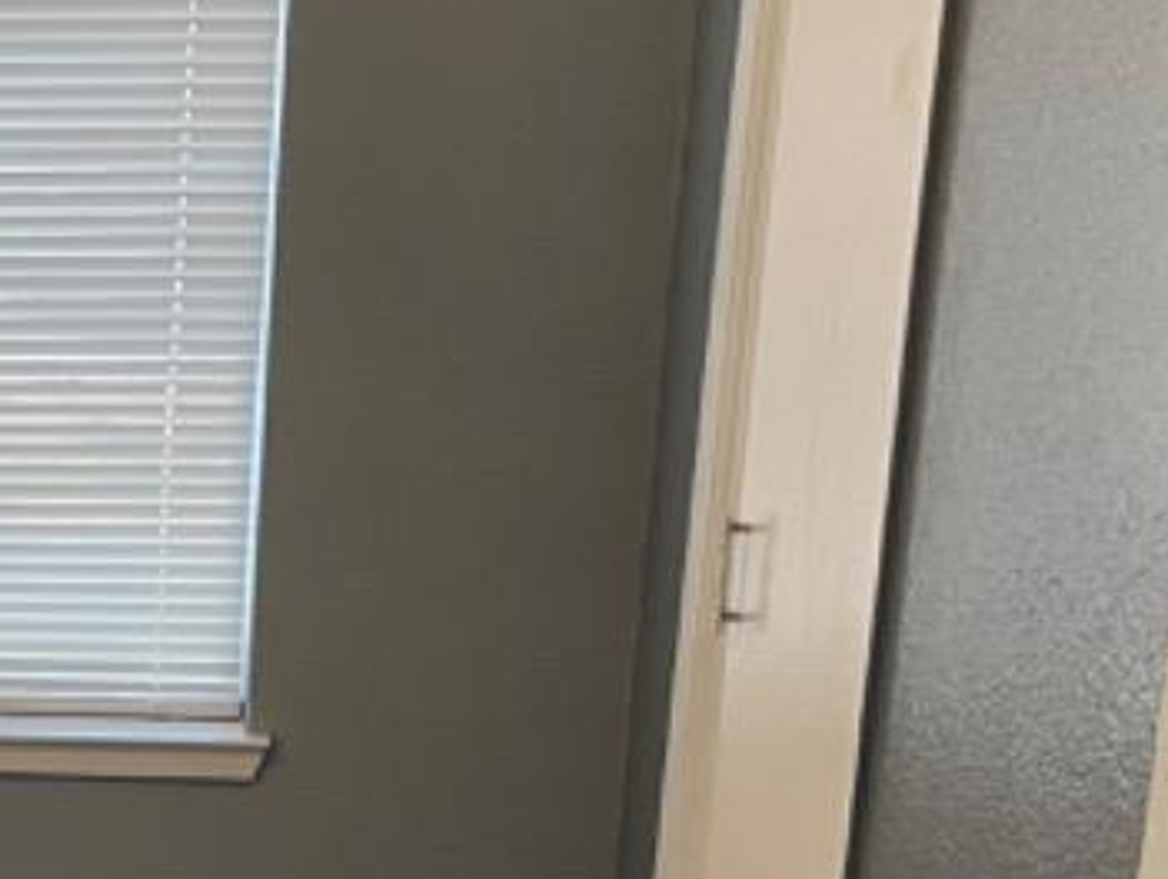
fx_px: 3749
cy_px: 1084
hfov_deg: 16.4
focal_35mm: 111
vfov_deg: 13.0
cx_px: -512
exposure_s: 1/60
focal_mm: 5.1
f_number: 1.6
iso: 80
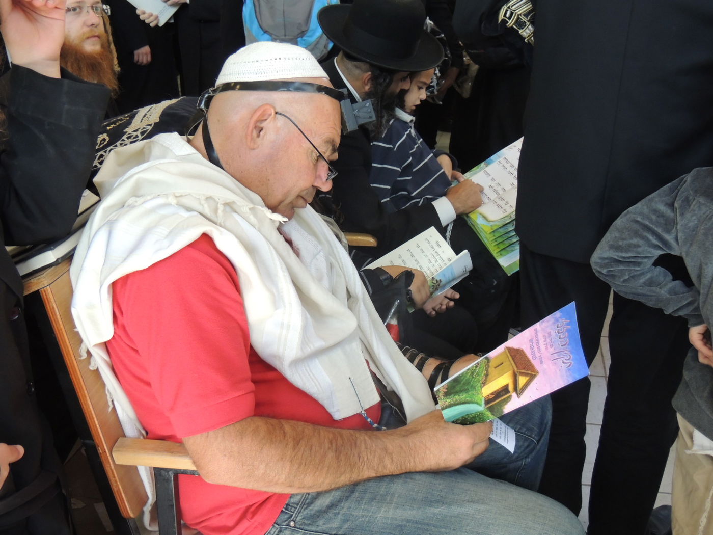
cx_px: 356
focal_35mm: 40
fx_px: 824
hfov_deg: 46.8
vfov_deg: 36.0
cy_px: 268
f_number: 3.3
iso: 500
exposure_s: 1/125
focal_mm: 7.1
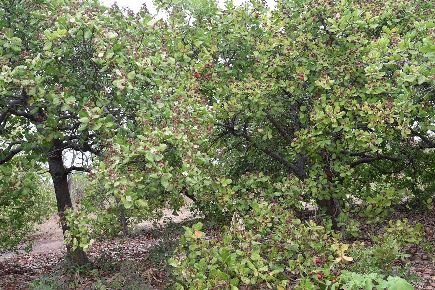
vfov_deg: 29.3
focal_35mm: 46
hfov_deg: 42.7
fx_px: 556
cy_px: 145
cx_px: 218
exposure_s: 1/125
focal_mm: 46
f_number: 5.6
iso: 400
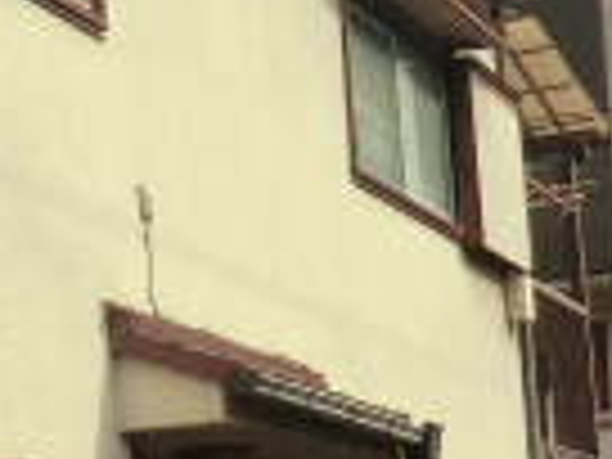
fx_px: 2404
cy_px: 216
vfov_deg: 10.9
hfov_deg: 14.5
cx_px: 162
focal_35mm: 136
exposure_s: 1/640
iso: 80
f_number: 3.5
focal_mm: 5.2
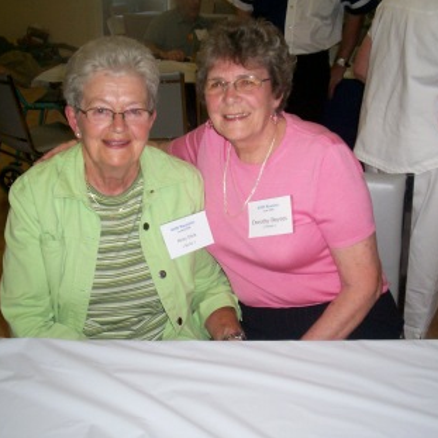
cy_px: 204
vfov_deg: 36.8
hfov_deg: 36.8
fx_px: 659
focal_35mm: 46
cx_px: 220
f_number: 4.5
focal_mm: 5.9
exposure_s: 1/64
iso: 140
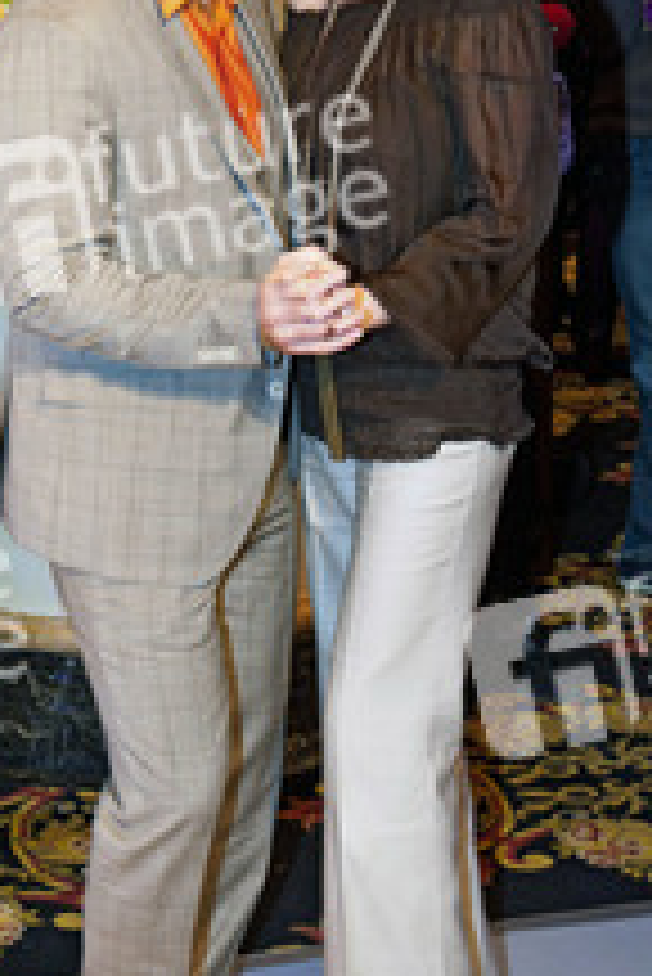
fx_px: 2251
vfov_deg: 24.4
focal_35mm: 83
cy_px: 427
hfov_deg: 16.5
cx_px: 290
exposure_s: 1/50
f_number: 4.5
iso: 1600
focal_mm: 45
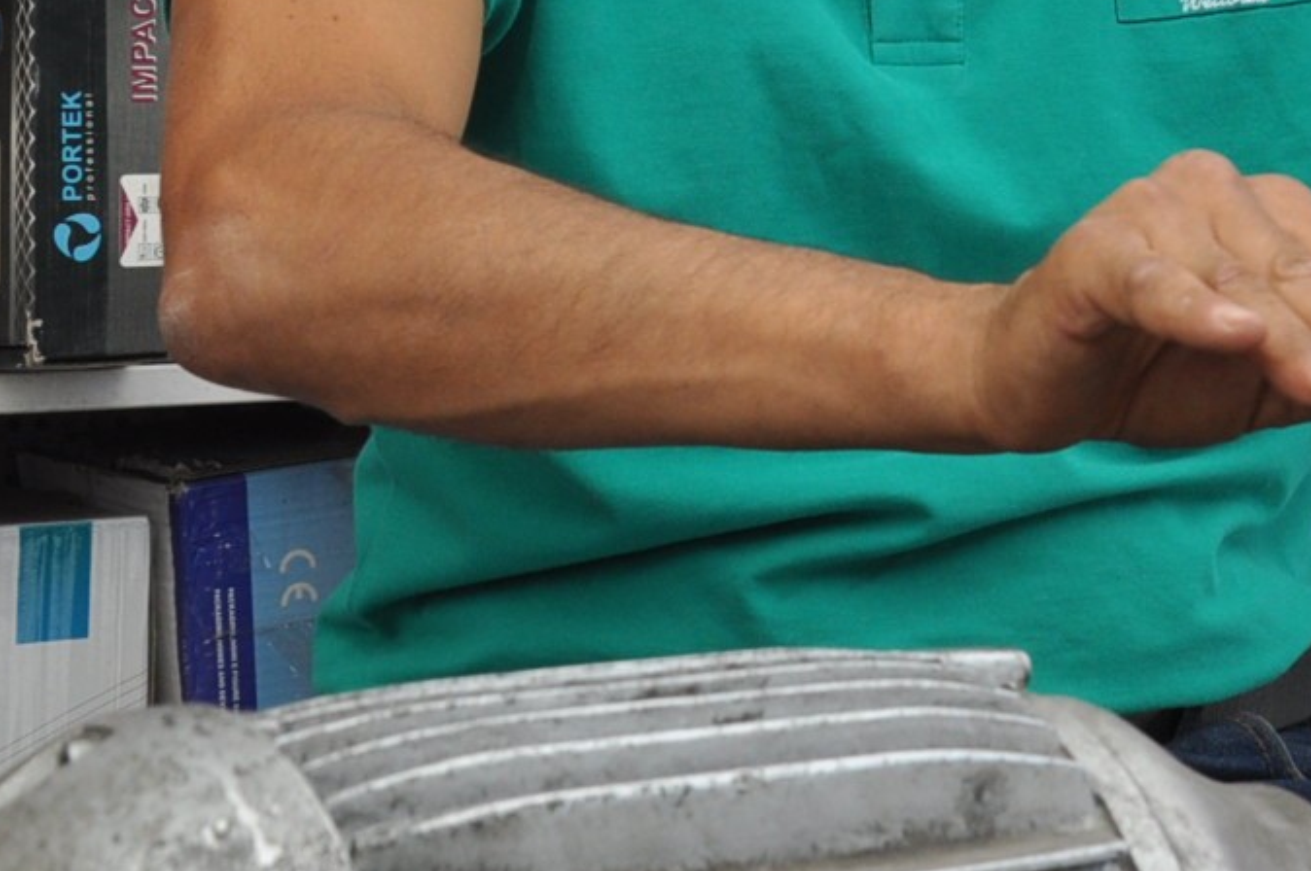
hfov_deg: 15.8
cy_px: -39
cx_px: 1628
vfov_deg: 10.9
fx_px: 4511
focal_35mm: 124
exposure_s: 1/250
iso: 400
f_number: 8
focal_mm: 26
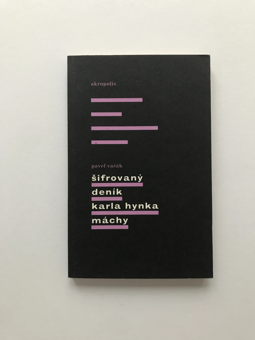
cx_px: 128
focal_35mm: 28
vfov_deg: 63.4
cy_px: 170
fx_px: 275
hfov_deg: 49.7
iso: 40
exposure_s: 1/20
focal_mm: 3.99
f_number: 1.8
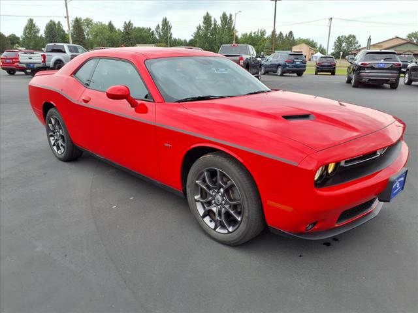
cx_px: 209
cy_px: 156
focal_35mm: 27
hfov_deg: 65.3
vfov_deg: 51.4
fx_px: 326
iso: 40
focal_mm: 3.58
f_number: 1.9
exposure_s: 1/526
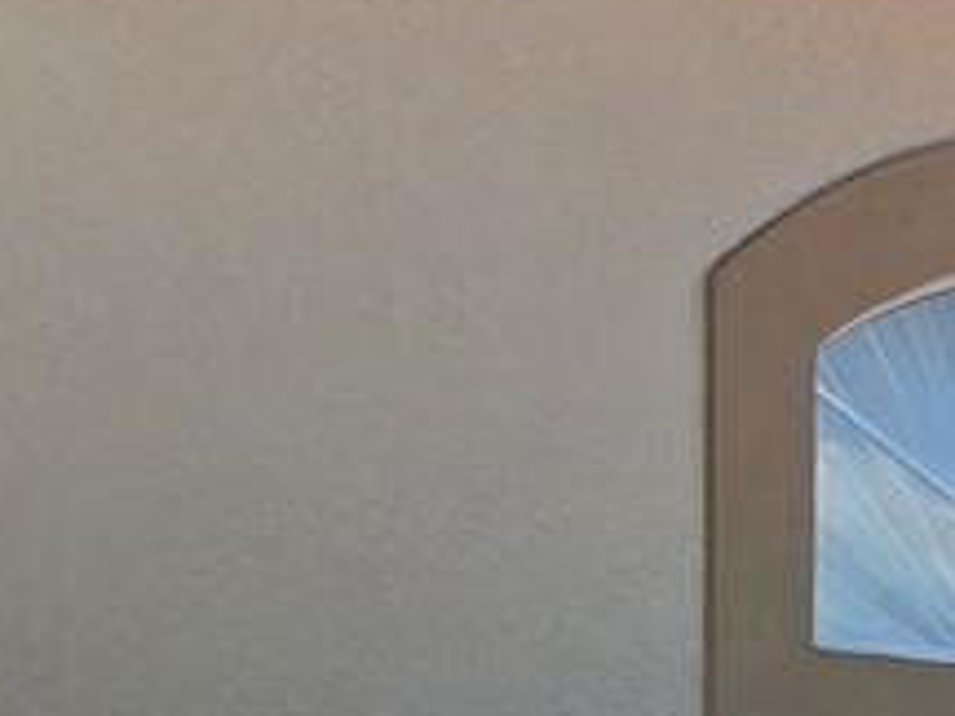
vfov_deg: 8.5
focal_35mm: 170
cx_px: 1172
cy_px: 1065
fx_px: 4690
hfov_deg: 11.4
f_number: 1.7
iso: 12
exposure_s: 1/511
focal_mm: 6.3
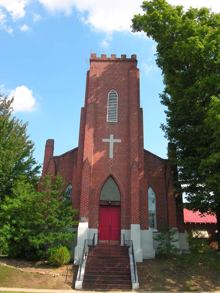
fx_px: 271
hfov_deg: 44.2
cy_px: 146
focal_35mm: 32
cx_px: 110
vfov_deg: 56.8
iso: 50
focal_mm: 8.1
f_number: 4.5
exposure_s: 1/93.3
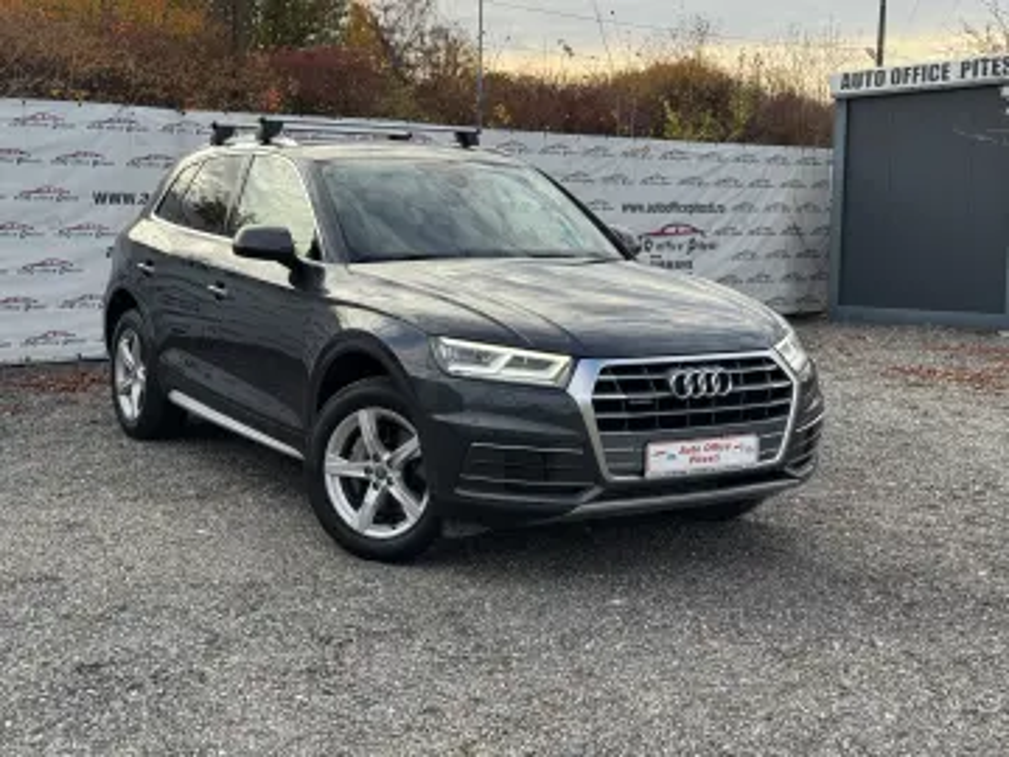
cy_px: 378
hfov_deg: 39.7
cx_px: 504
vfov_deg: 30.3
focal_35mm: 48
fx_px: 1399
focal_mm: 6.76
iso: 64
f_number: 1.78
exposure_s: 1/783
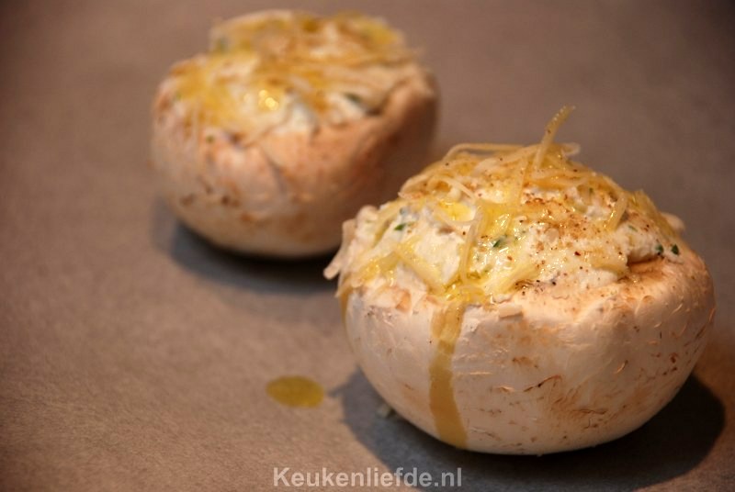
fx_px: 4140
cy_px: 246
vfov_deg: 6.8
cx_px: 368
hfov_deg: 10.1
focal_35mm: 202
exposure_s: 1/40
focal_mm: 135
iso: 160
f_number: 5.6
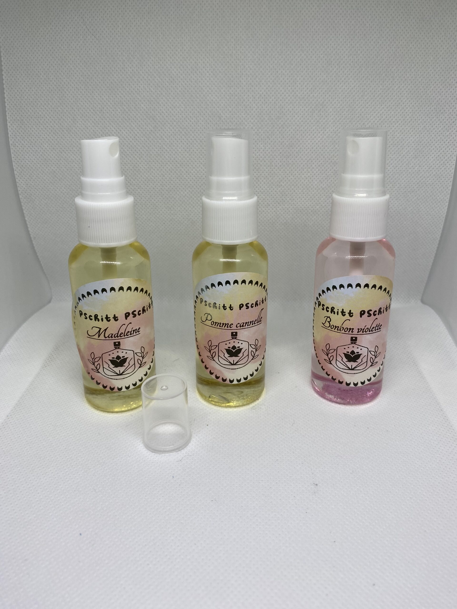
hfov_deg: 53.1
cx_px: 228
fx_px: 458
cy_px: 304
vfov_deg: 67.3
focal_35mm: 26
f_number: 1.8
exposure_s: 1/190
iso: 32
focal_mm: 4.25
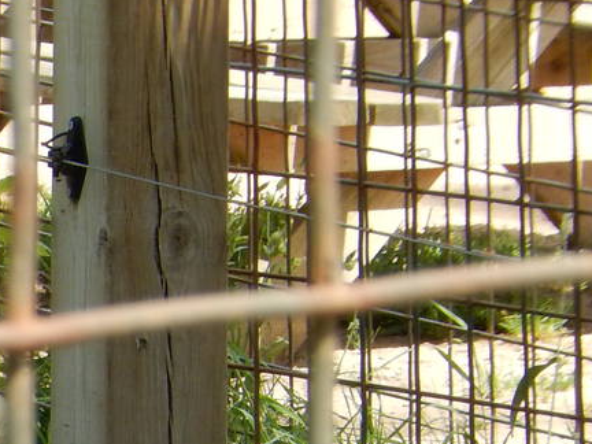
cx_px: -500
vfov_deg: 2.4
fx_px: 10706
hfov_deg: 3.2
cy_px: 695
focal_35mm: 626
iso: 125
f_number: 5.7
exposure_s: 1/160
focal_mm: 30.3
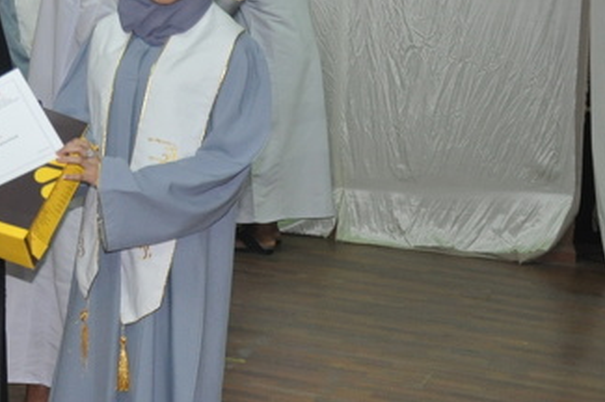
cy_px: 77
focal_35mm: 96
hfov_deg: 20.0
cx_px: -110
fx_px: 1612
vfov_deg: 14.1
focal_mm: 26
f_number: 4
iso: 800
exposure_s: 1/60
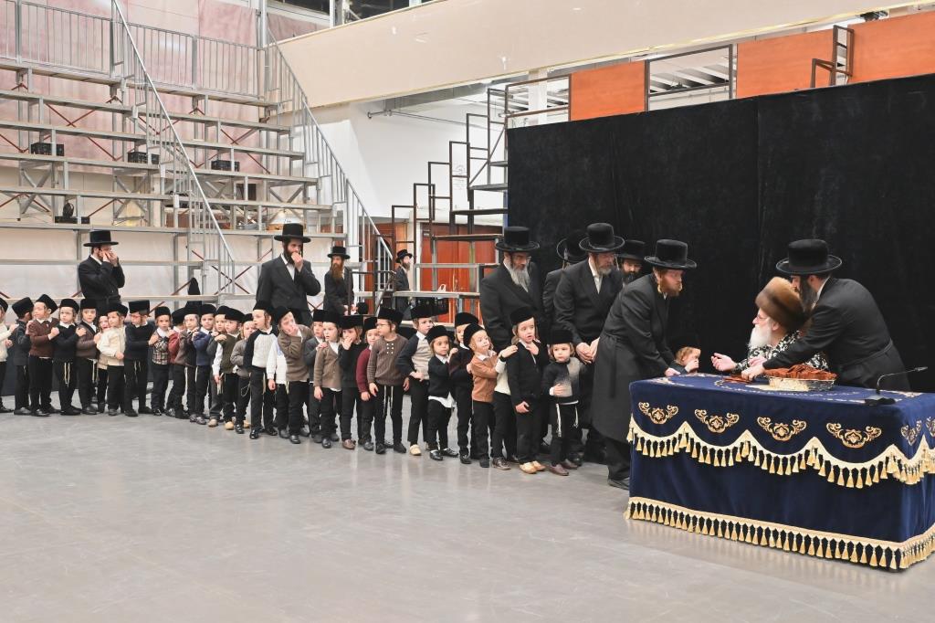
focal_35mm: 36
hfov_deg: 53.1
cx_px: 468
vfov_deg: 36.8
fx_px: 935
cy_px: 312
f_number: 4
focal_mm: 24
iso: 640
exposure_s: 1/200
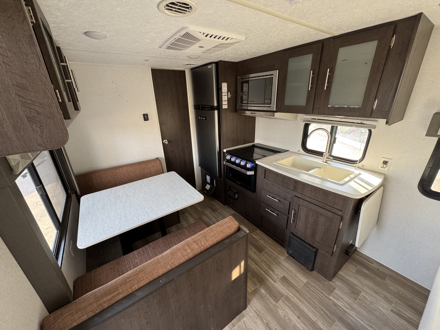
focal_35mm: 14
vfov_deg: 85.7
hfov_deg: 102.1
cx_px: 220
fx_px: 178
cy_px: 165
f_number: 2.2
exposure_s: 1/99
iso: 200
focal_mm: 2.22
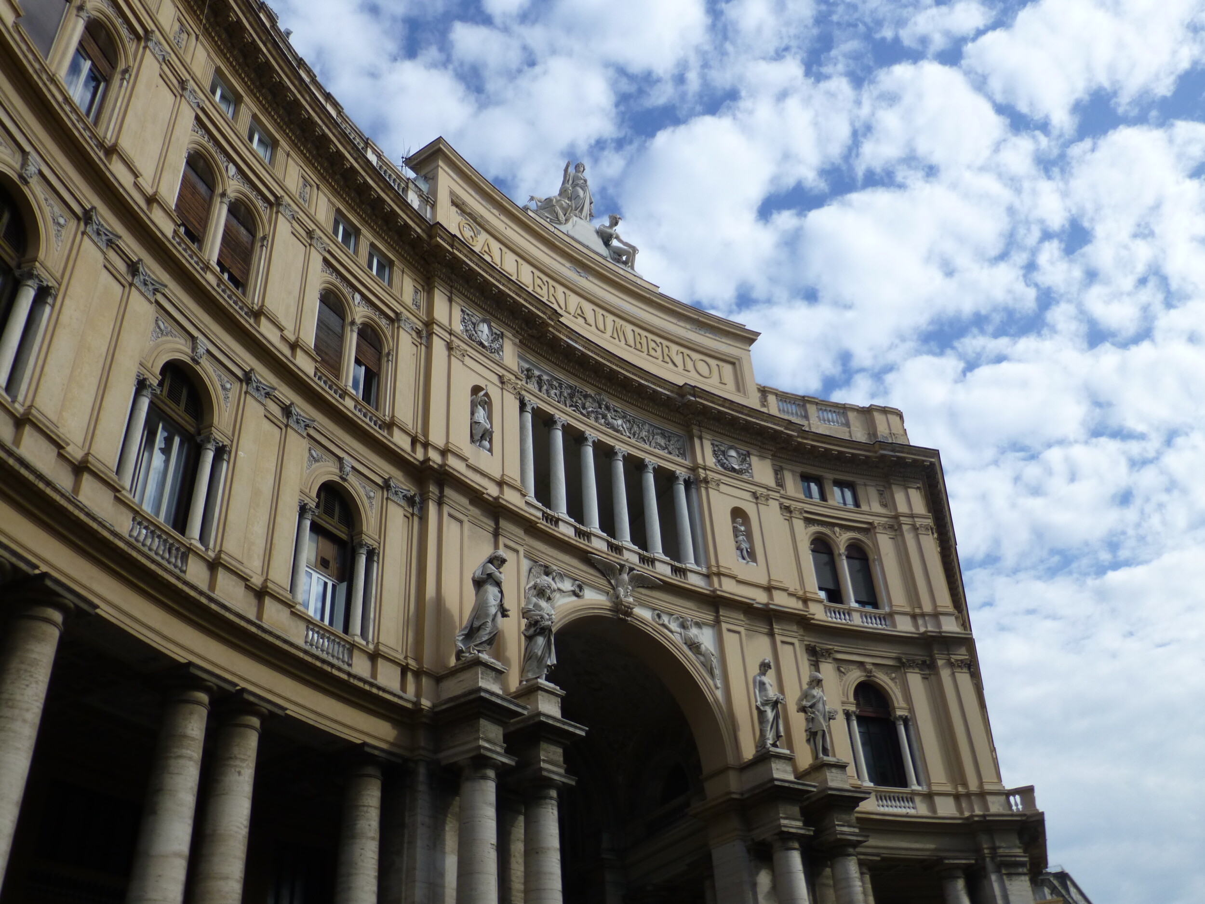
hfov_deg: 60.0
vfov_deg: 46.8
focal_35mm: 30
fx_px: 1044
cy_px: 452
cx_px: 602
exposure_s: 1/2000
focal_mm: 5.4
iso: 100
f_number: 4
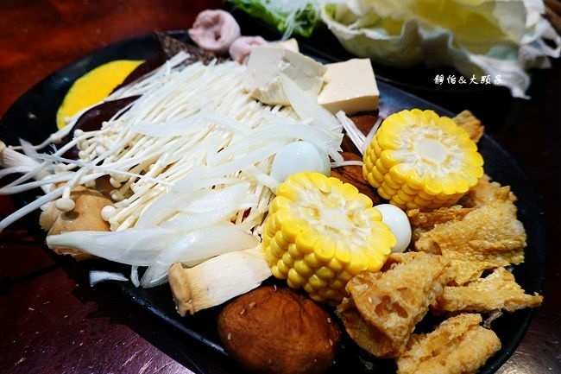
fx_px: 374
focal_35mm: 24
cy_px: 187
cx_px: 280
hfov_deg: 73.8
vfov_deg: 53.1
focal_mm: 9
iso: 200
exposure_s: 1/30
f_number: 2.8
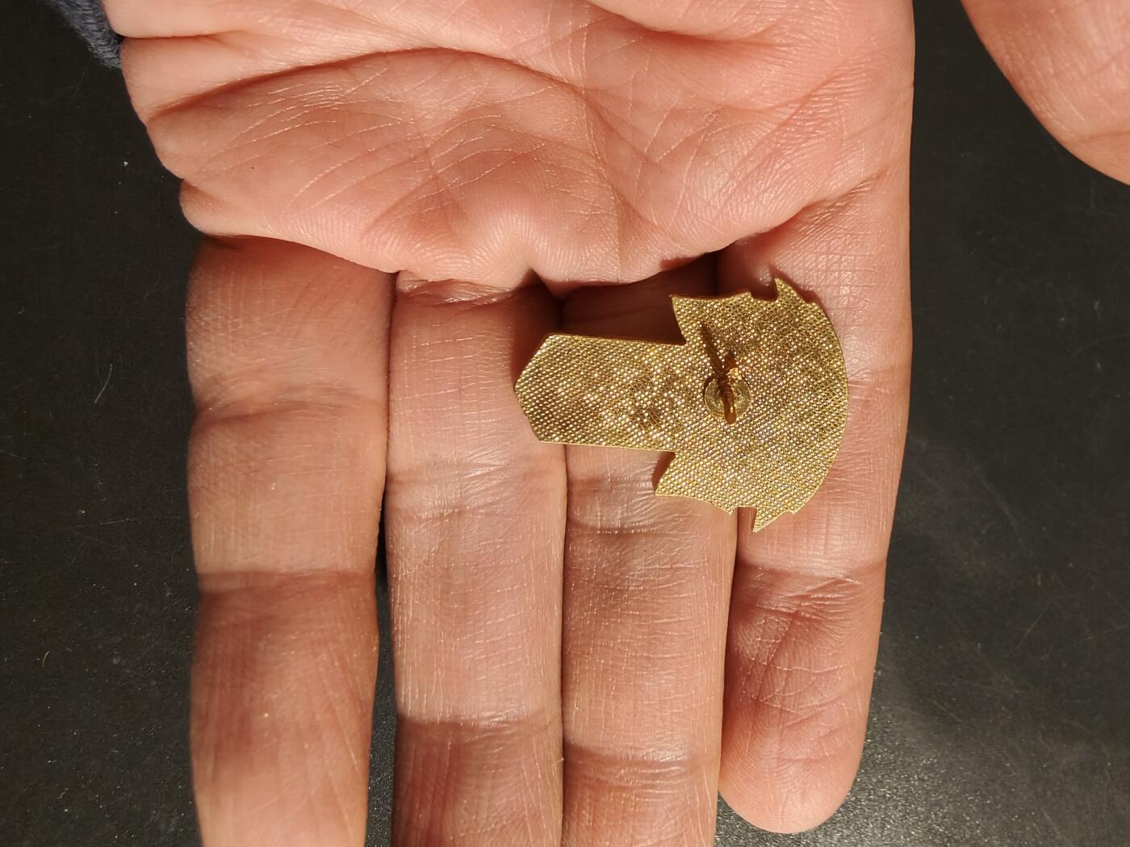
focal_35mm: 23
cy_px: 424
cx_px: 565
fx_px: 751
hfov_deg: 73.9
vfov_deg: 58.9
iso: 250
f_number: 2
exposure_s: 1/72
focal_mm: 2.32
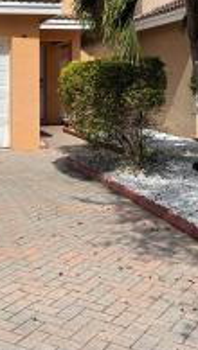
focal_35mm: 58
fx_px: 540
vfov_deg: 35.2
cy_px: 86
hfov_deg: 20.3
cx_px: 14
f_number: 1.6
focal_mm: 5.1
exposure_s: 1/12048
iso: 32
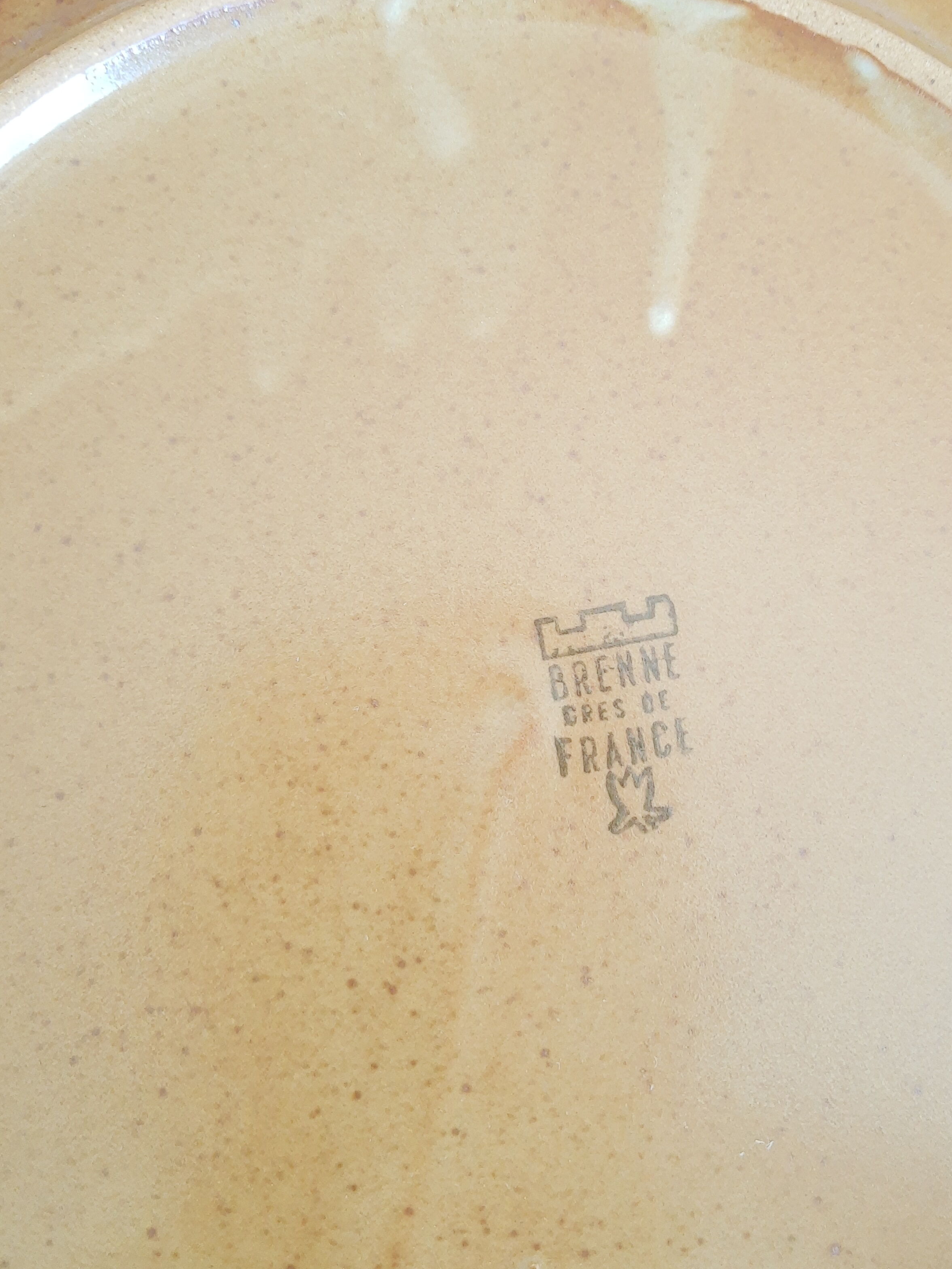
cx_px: 603
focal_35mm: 34
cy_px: 602
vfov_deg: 53.9
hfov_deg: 41.5
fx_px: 1247
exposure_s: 1/50
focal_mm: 3.95
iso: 224
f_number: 1.8
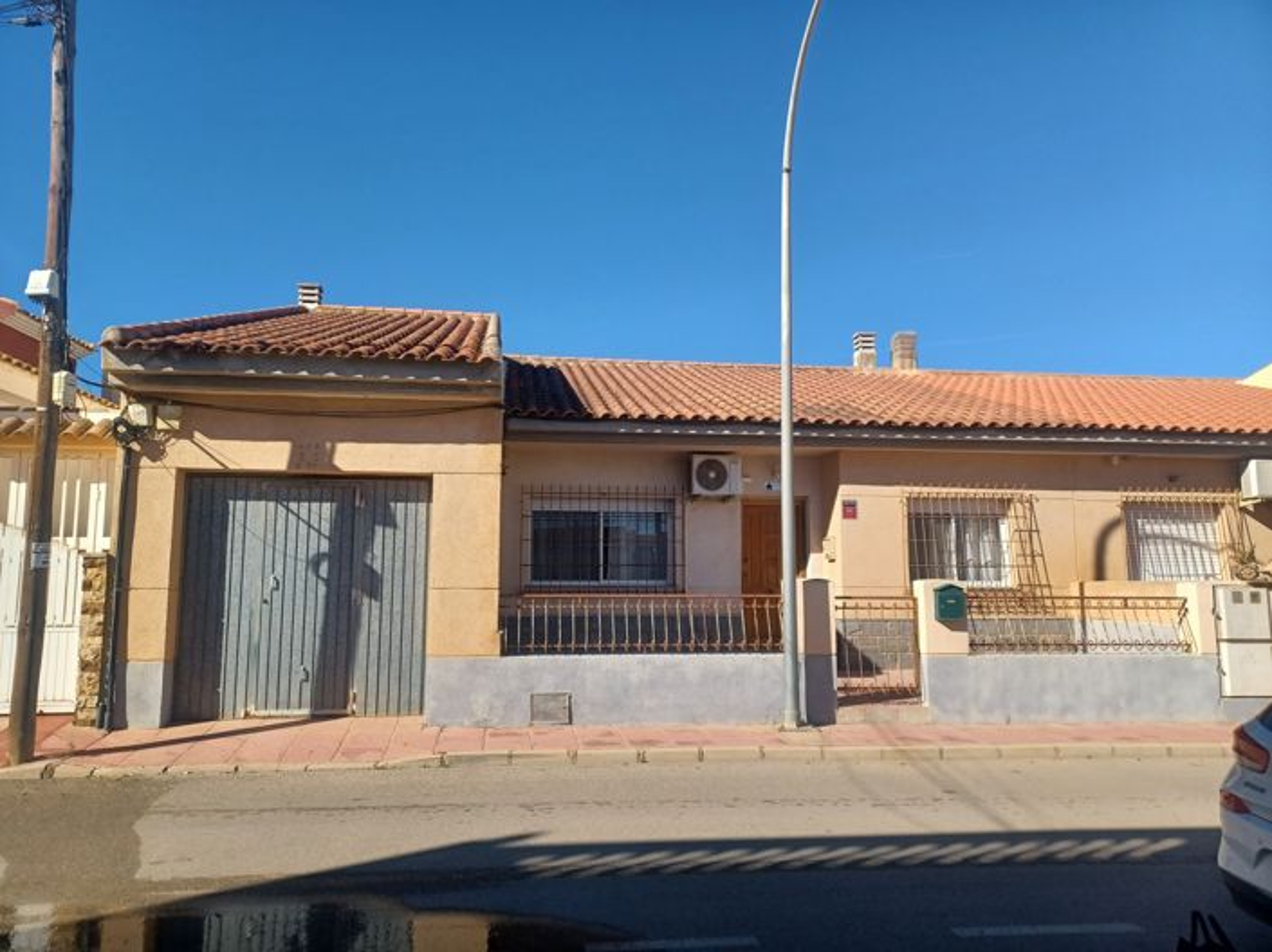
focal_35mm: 25
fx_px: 918
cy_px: 476
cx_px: 636
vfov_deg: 54.8
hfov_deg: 69.4
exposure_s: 1/513
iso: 32
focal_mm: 4.6
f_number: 1.8
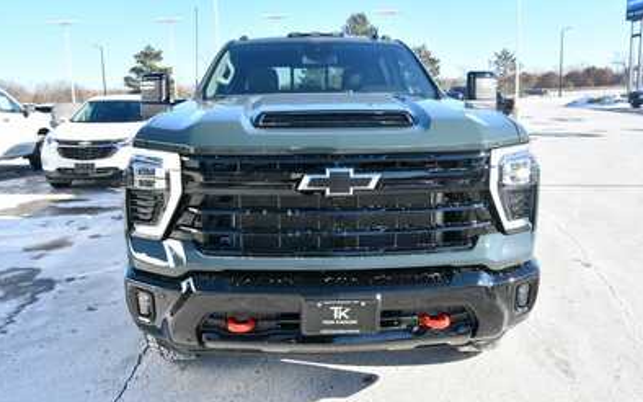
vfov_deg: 43.1
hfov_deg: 64.7
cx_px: 320
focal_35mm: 29
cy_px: 190
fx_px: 508
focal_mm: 19
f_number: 8
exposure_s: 1/250
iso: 180
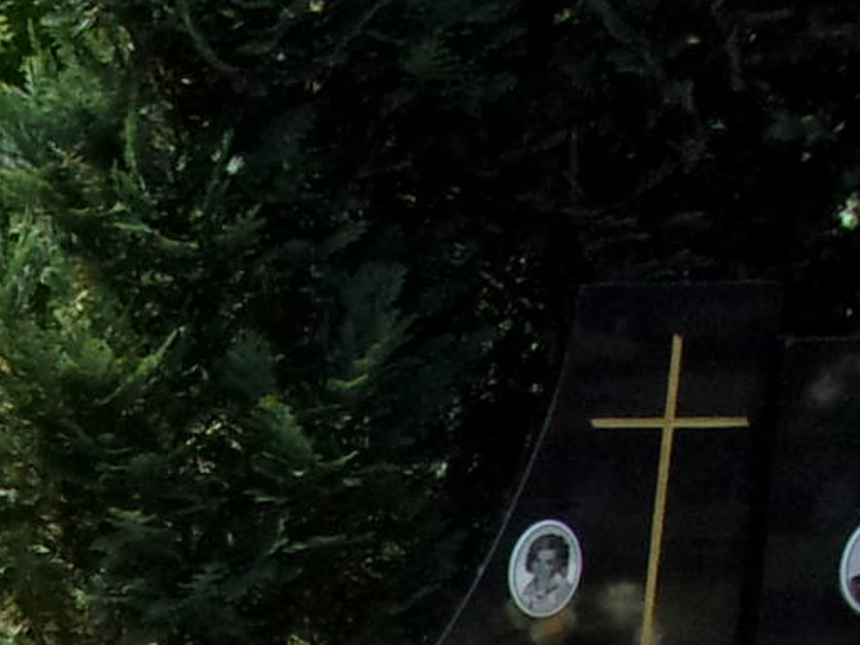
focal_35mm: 142
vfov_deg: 9.6
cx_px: -788
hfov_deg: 12.5
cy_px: 1369
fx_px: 3527
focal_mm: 5.1
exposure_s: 1/125
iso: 200
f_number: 10.8
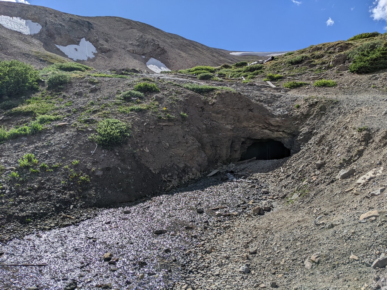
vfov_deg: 51.4
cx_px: 194
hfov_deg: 65.3
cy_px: 145
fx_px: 302
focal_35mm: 27
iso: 45
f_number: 1.8
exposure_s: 1/3906
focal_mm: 4.44
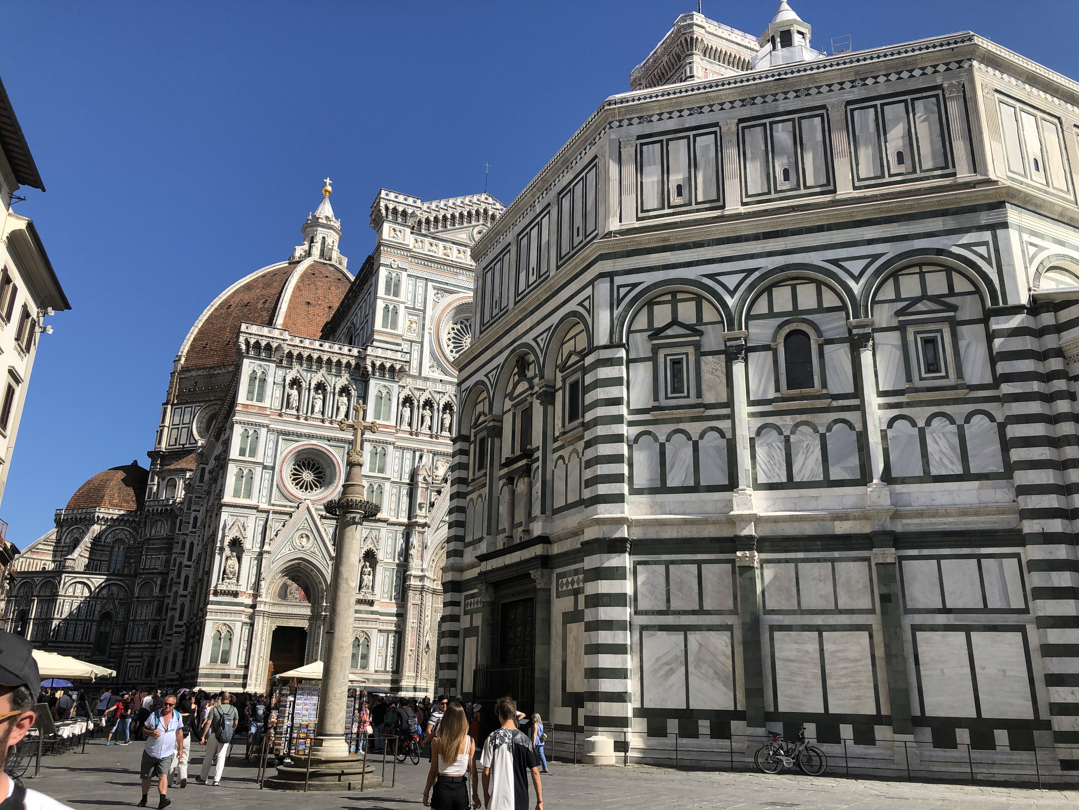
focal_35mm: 28
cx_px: 540
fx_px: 873
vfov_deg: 49.7
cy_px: 405
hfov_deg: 63.4
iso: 20
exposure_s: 1/1919
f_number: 1.8
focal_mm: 3.99
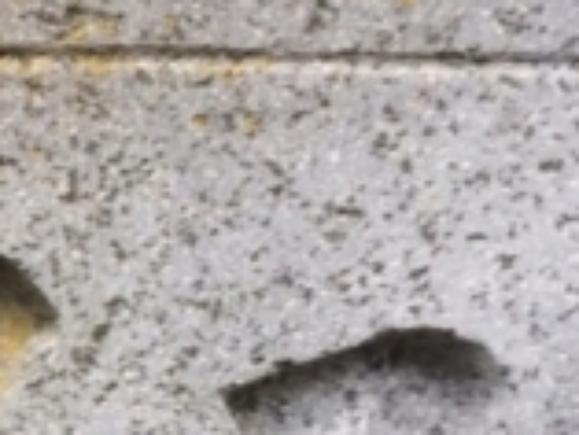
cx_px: -752
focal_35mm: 189
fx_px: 3164
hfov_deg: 9.4
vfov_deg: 7.8
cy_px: 546
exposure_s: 1/120
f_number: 2.2
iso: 32
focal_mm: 4.15
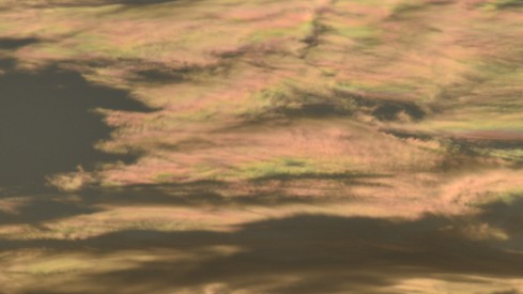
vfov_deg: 1.8
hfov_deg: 3.1
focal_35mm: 694
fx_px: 9624
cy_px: 197
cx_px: 406
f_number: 16
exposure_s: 1/200
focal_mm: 200
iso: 100
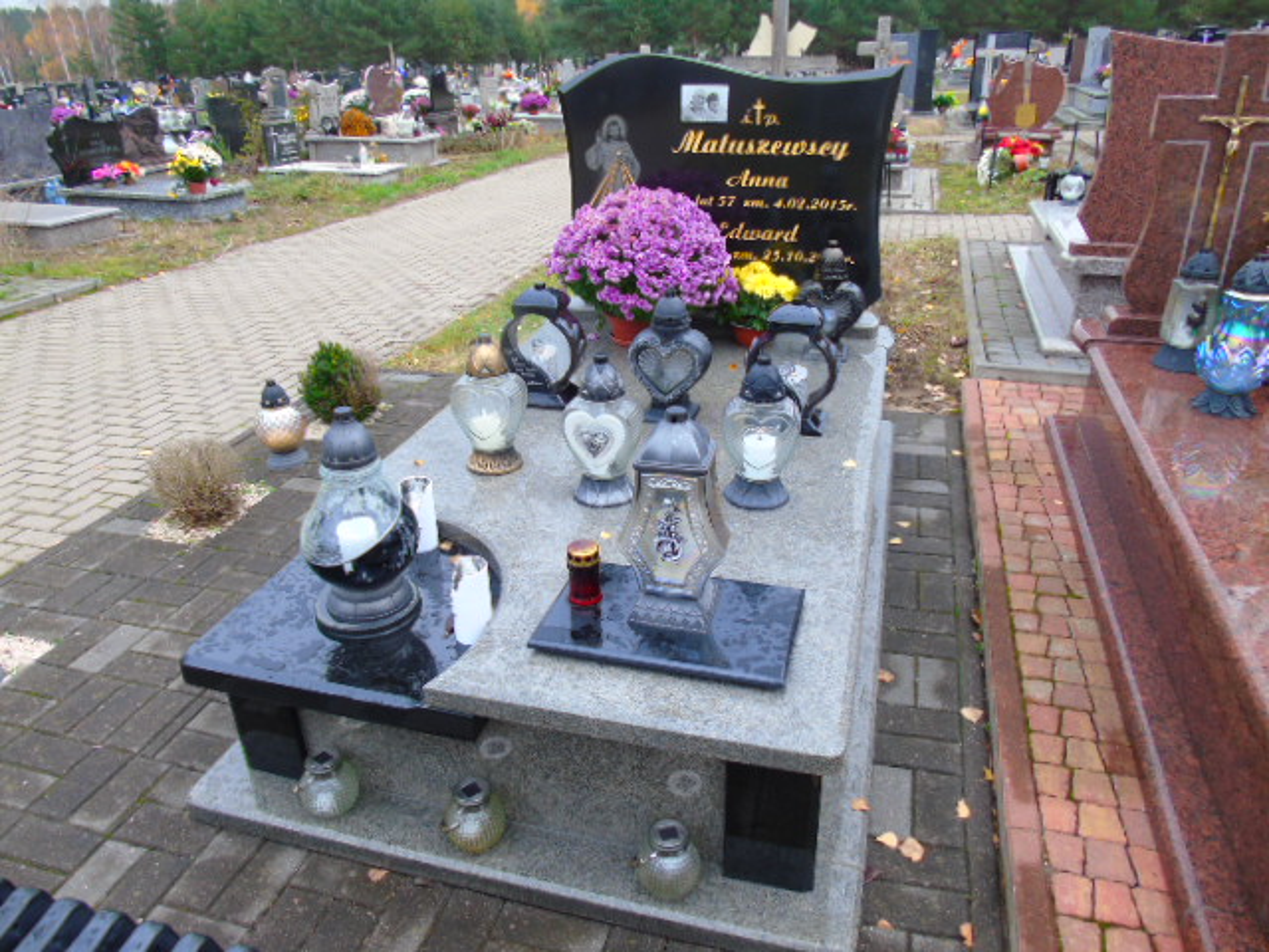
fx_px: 916
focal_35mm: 25
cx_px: 634
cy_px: 476
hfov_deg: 69.4
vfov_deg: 54.9
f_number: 3.4
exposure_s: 1/30
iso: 80
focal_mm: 4.4
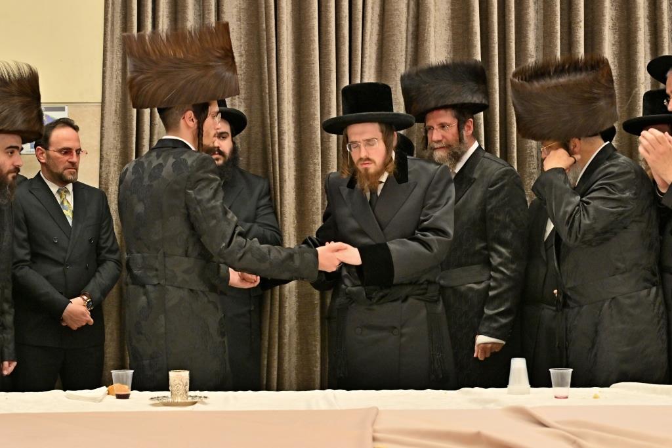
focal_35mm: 76
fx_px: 1418
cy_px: 224
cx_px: 336
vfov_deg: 17.9
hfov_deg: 26.7
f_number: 4
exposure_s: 1/200
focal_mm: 51
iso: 800
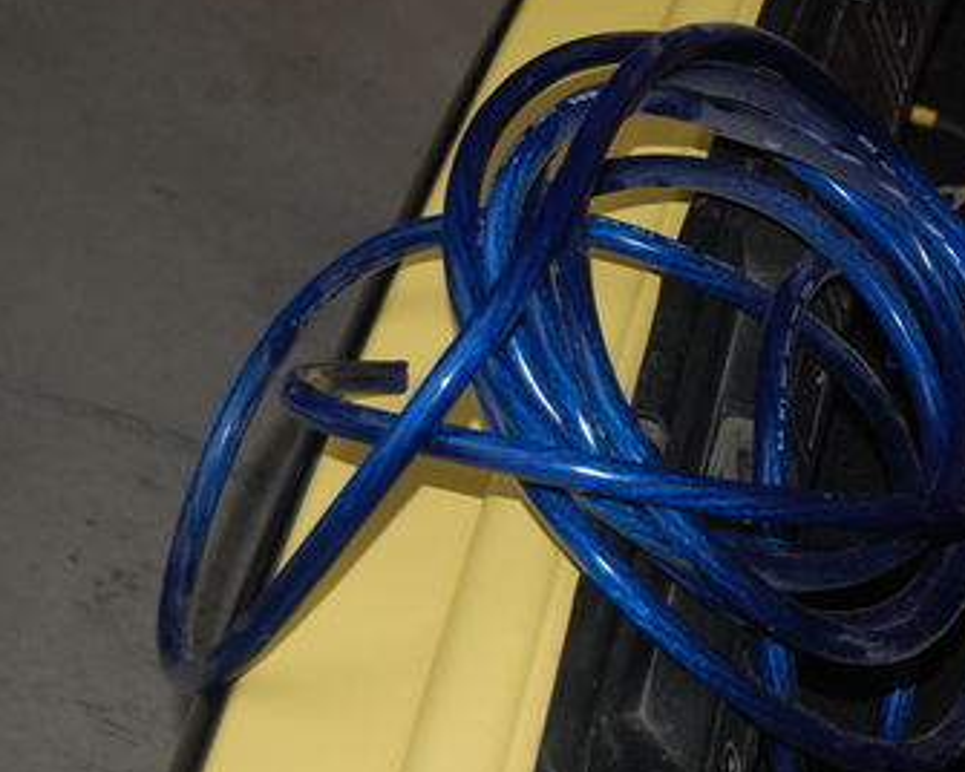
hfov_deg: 21.8
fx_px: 2456
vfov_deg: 17.9
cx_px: 847
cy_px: 340
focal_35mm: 86
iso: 400
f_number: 4.5
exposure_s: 1/60
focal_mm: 32
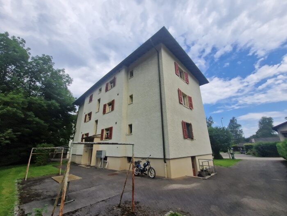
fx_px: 108
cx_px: 144
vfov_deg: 89.9
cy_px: 108
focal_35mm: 13
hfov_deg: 106.2
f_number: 2.2
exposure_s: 1/1960
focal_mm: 2.2
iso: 50
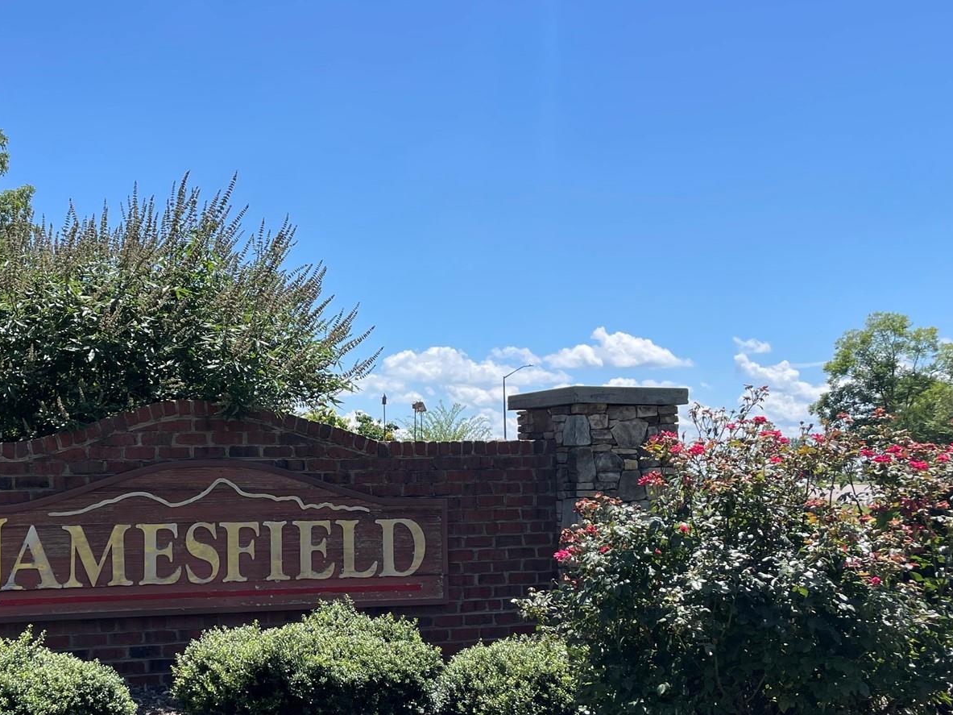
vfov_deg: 31.9
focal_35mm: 45
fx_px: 1239
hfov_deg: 41.1
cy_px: 489
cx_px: 262
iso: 32
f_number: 1.6
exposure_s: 1/2817
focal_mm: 4.2
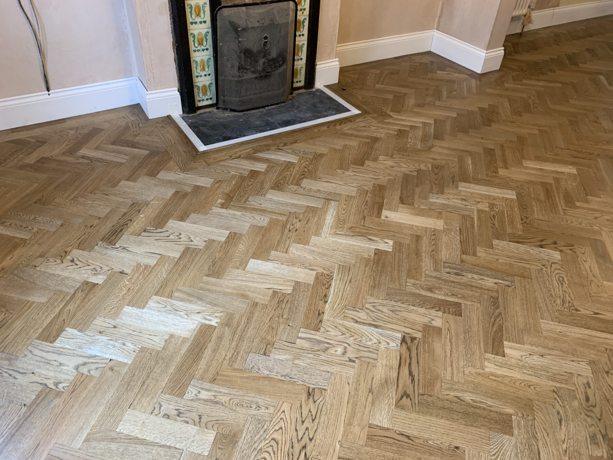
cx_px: 306
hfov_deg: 67.3
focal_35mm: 26
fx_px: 460
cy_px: 230
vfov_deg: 53.1
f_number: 1.8
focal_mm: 4.25
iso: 250
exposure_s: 1/50
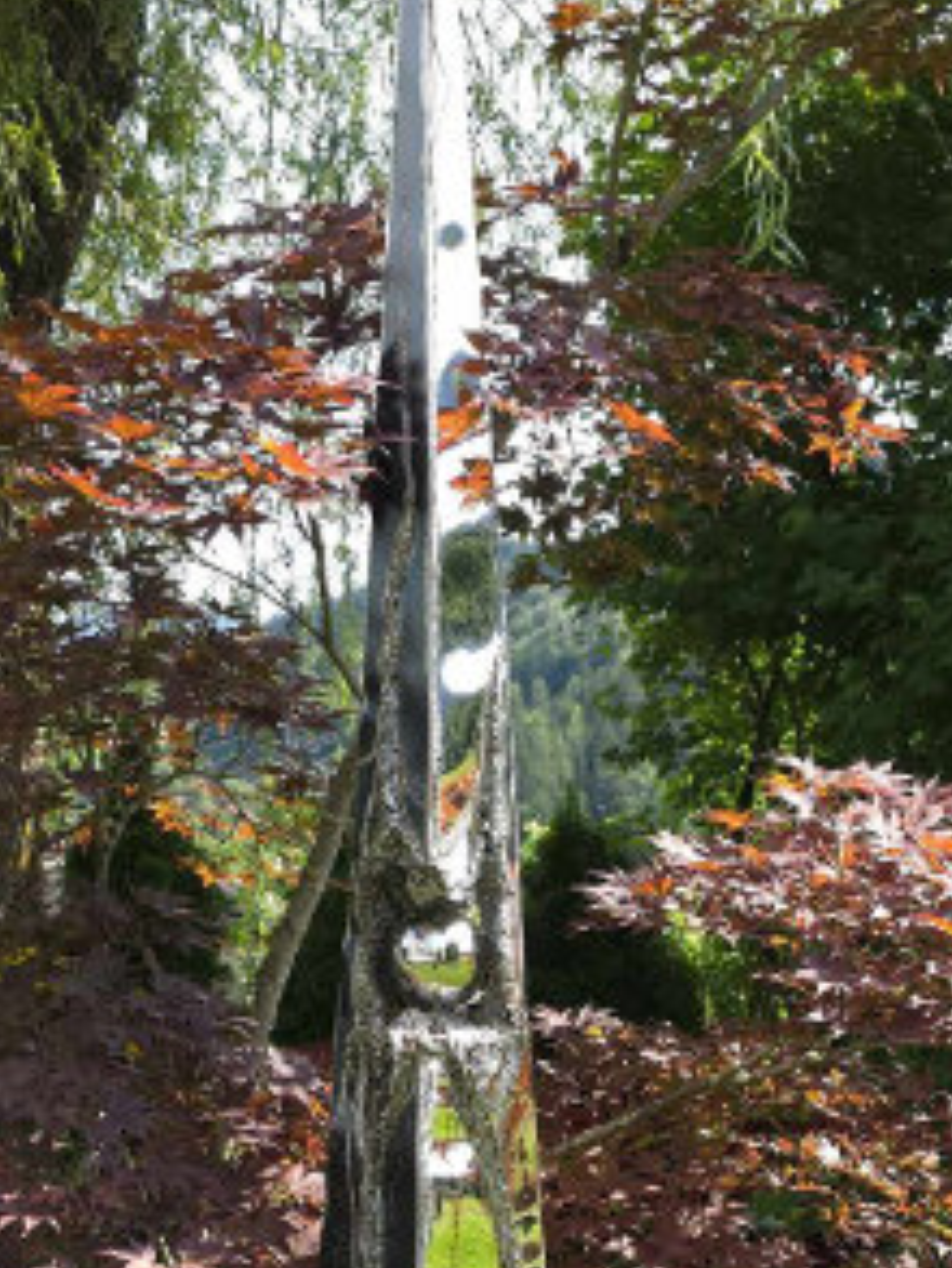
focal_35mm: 55
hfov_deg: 26.6
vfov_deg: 33.9
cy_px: 1008
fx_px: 2015
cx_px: 474
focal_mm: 6.3
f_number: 1.7
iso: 12
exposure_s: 1/109
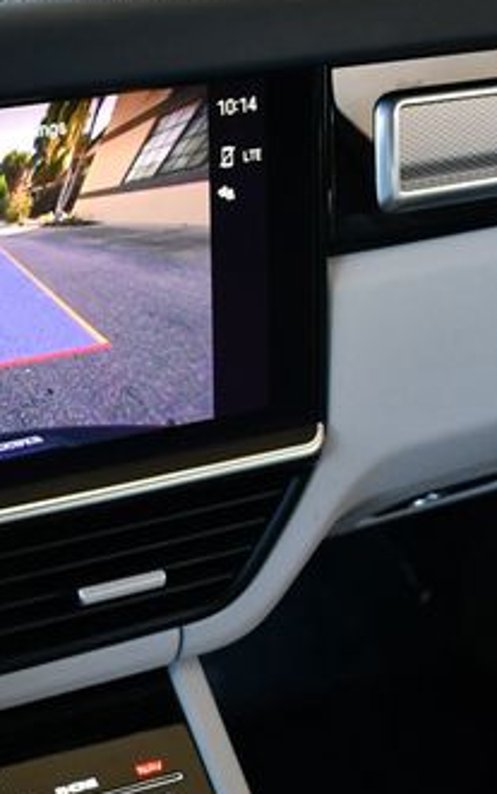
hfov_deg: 17.2
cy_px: 420
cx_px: -158
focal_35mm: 71
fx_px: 1538
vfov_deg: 29.0
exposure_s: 1/200
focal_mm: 18
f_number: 3.5
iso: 800
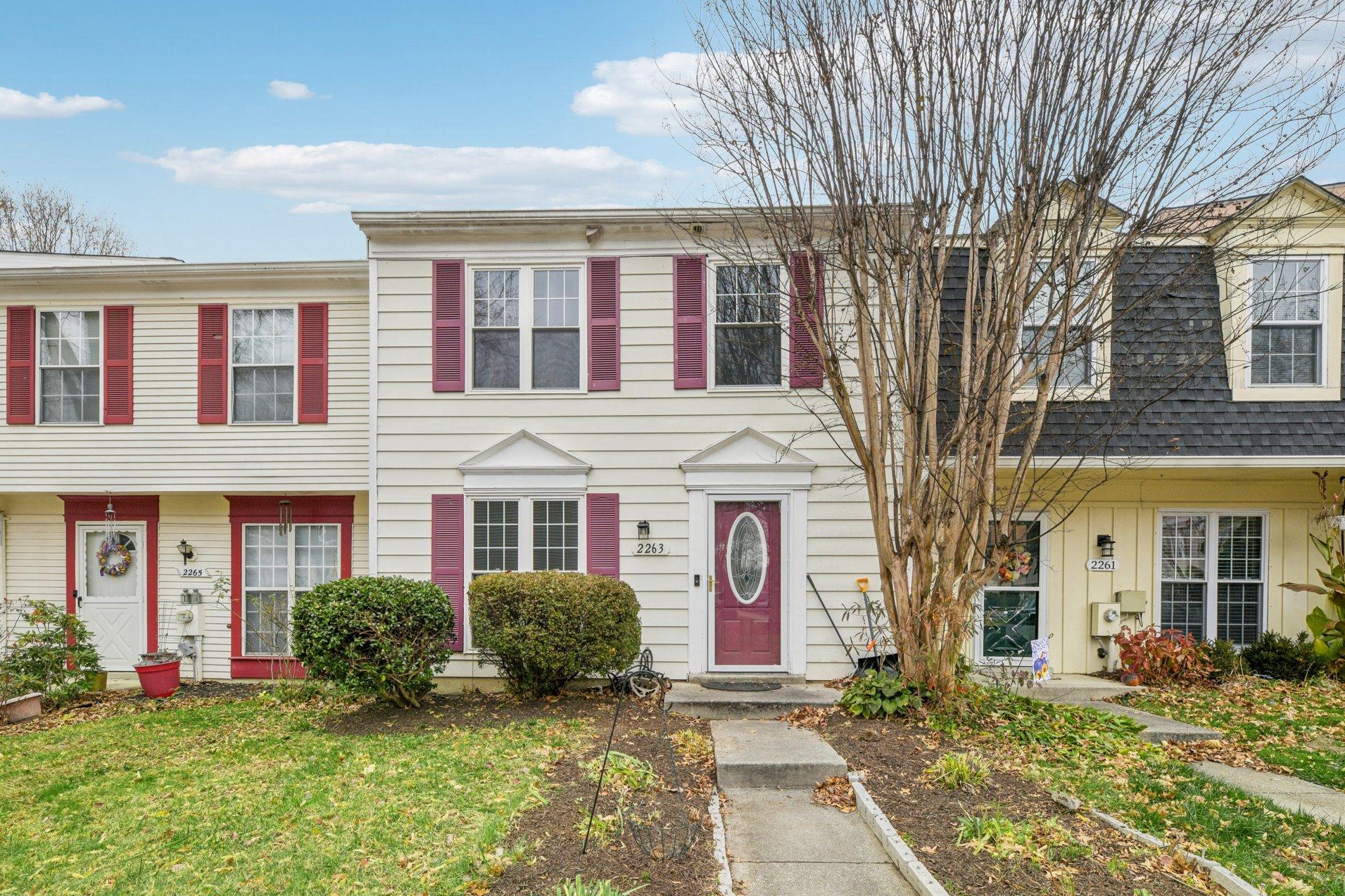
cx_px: 657
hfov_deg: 100.4
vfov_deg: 77.3
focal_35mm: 15
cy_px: 467
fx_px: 560
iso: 100
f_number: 8
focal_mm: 14
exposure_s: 1/80
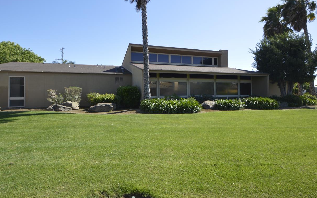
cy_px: 82
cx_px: 158
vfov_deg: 61.8
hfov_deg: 88.0
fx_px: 164
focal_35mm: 19
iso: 100
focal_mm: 10
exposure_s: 1/200
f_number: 7.1
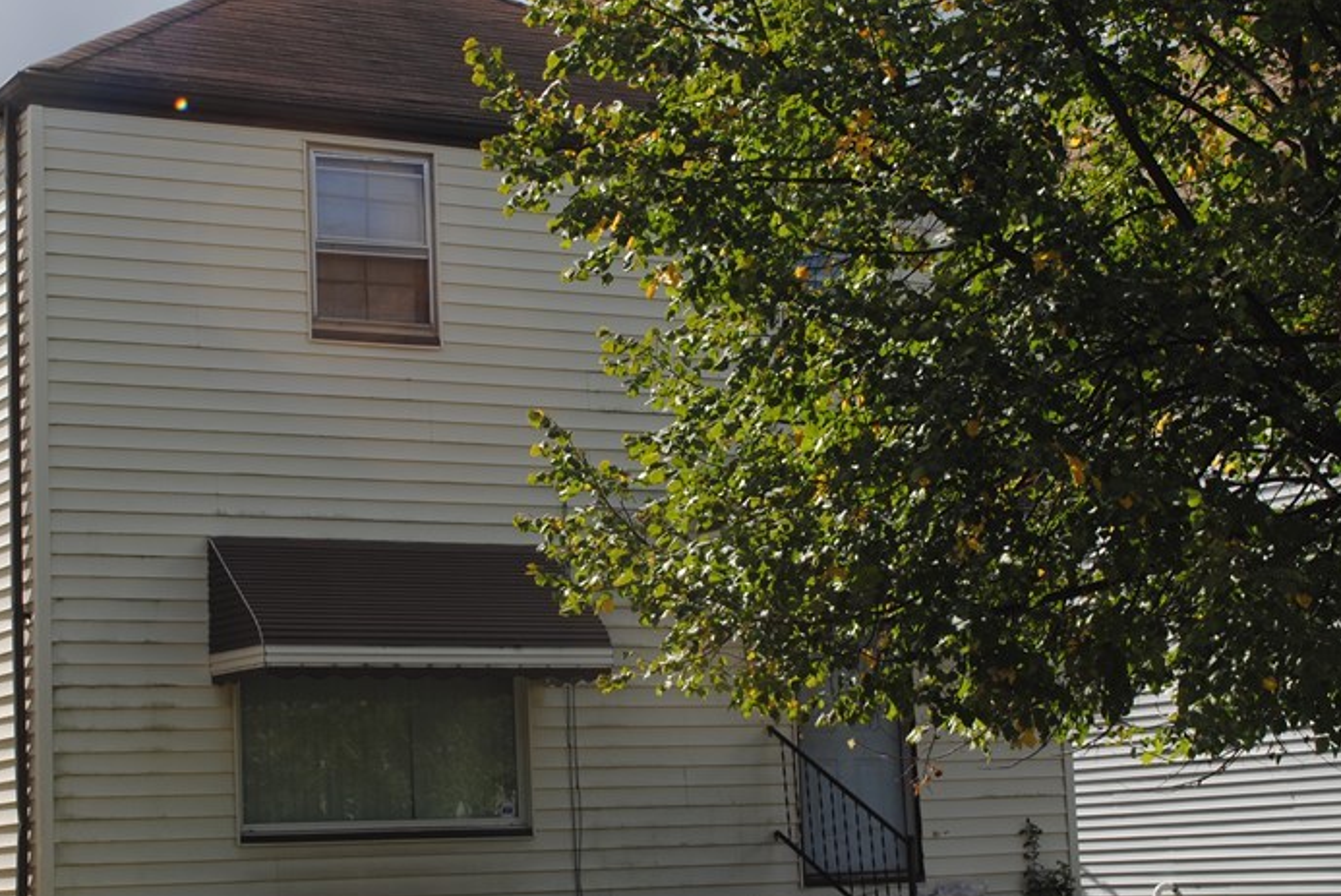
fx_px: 2795
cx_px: 570
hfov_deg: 26.9
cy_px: 480
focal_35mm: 75
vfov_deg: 18.2
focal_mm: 32
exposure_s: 1/200
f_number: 8
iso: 100
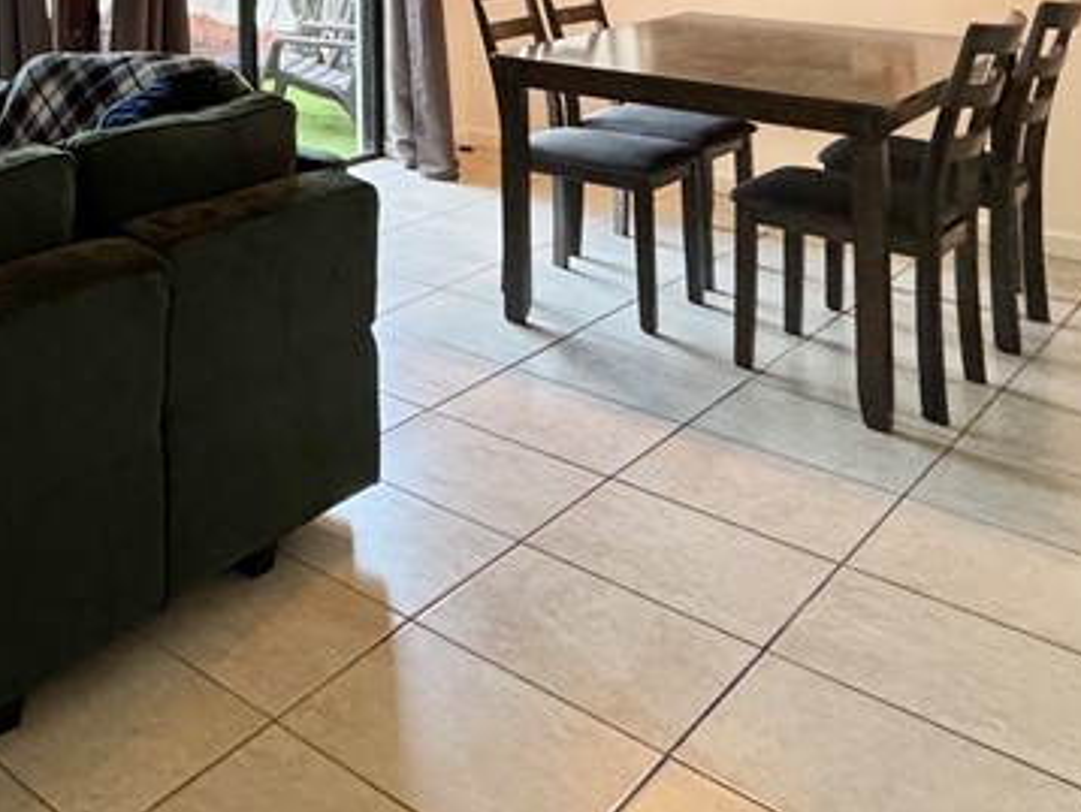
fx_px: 1250
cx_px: -133
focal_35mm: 40
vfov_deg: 29.9
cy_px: -199
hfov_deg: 38.1
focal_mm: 2.22
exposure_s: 1/60
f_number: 2.2
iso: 320
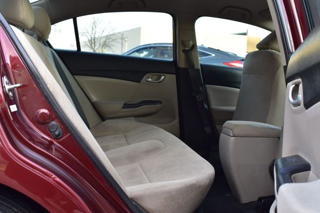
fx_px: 360
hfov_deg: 47.9
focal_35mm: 41
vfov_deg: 32.9
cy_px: 114
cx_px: 159
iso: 450
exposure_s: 1/15
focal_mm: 25
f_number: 6.3
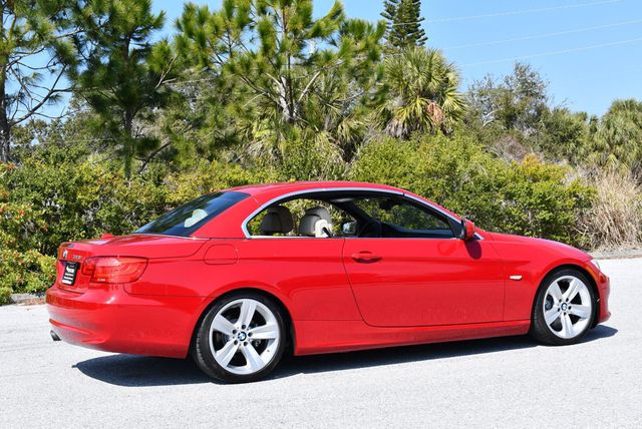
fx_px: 1000
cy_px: 214
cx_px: 321
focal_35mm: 56
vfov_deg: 24.2
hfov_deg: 35.6
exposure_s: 1/250
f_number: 8
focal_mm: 28
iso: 125
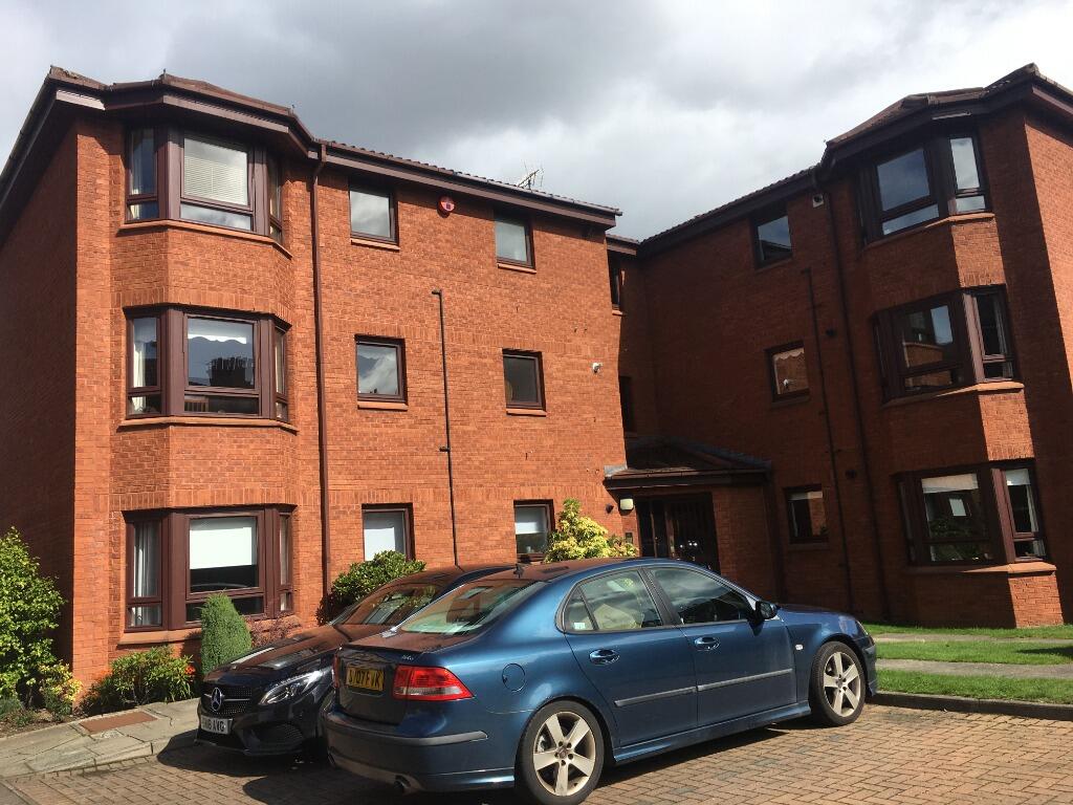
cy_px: 402
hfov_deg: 61.7
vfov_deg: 48.2
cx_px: 536
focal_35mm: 29
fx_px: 899
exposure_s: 1/1789
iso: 25
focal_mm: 4.15
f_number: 2.2
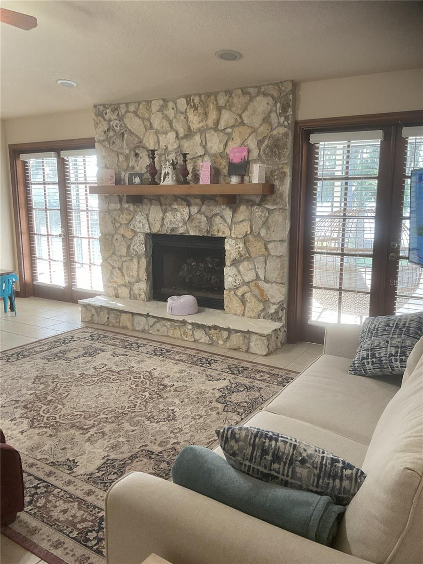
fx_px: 472
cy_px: 282
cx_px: 212
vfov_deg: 61.7
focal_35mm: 29
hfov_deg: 48.2
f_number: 1.8
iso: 100
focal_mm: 3
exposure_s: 1/60
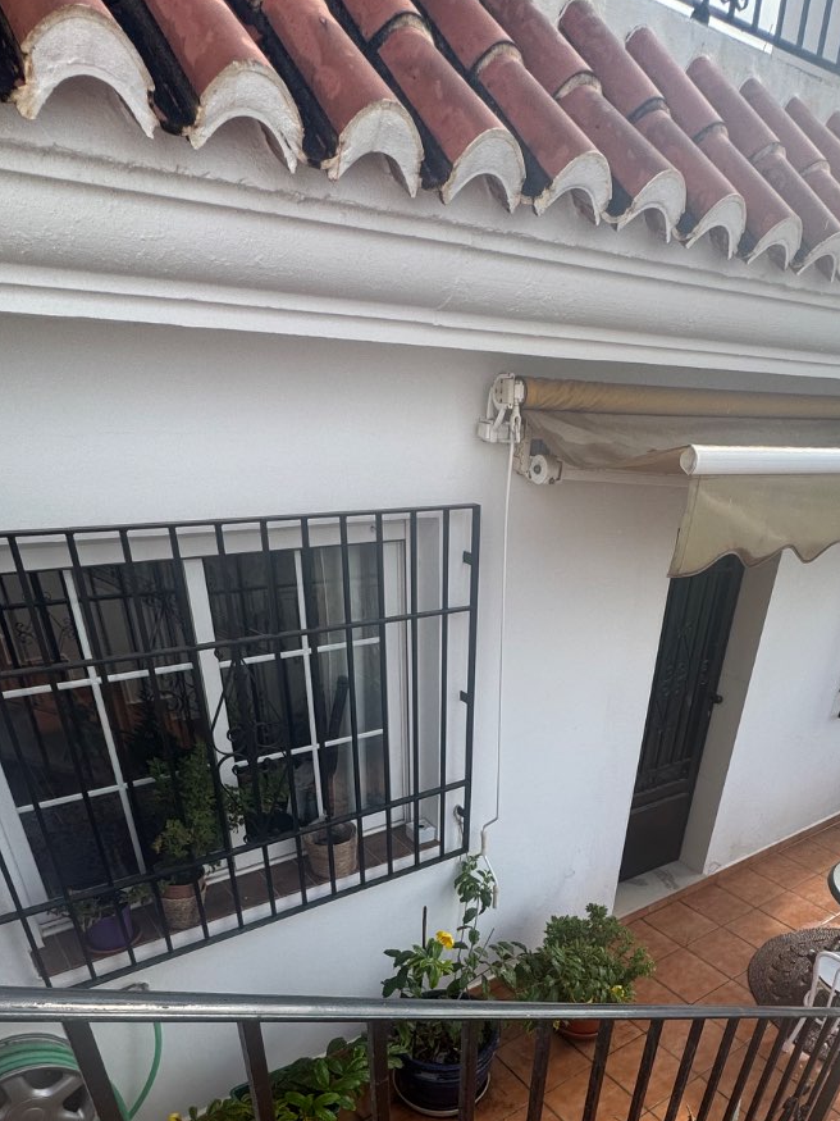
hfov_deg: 56.3
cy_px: 903
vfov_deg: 64.9
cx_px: 506
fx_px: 777
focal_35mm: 24
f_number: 2.2
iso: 40
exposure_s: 1/615
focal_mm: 2.22
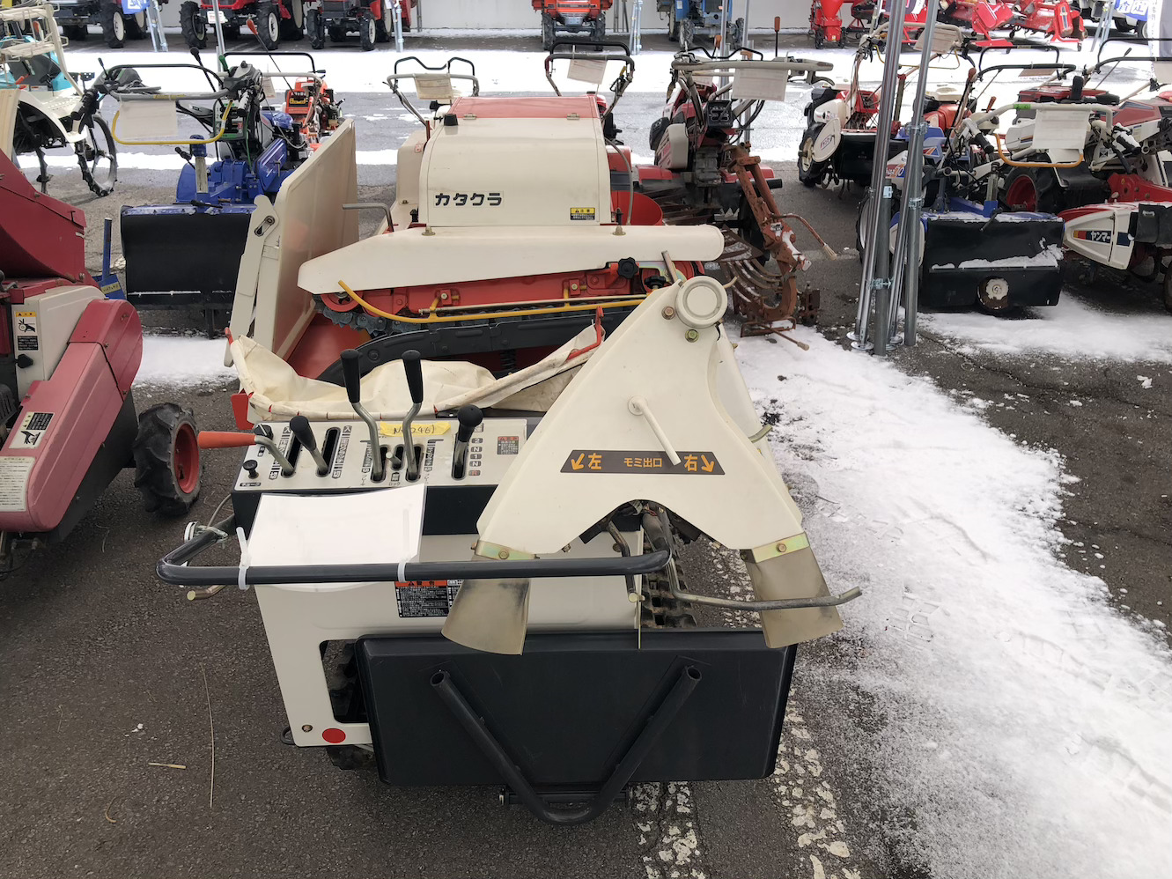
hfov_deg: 63.4
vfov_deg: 49.7
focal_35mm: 28
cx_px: 586
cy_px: 440
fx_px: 948
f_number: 1.8
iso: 20
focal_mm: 4
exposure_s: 1/271
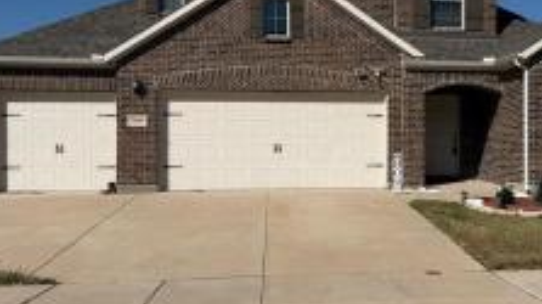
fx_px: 675
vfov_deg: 25.4
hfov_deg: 42.8
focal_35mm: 47
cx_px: 386
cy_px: 143
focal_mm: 6.76
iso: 80
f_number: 1.78
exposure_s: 1/11905
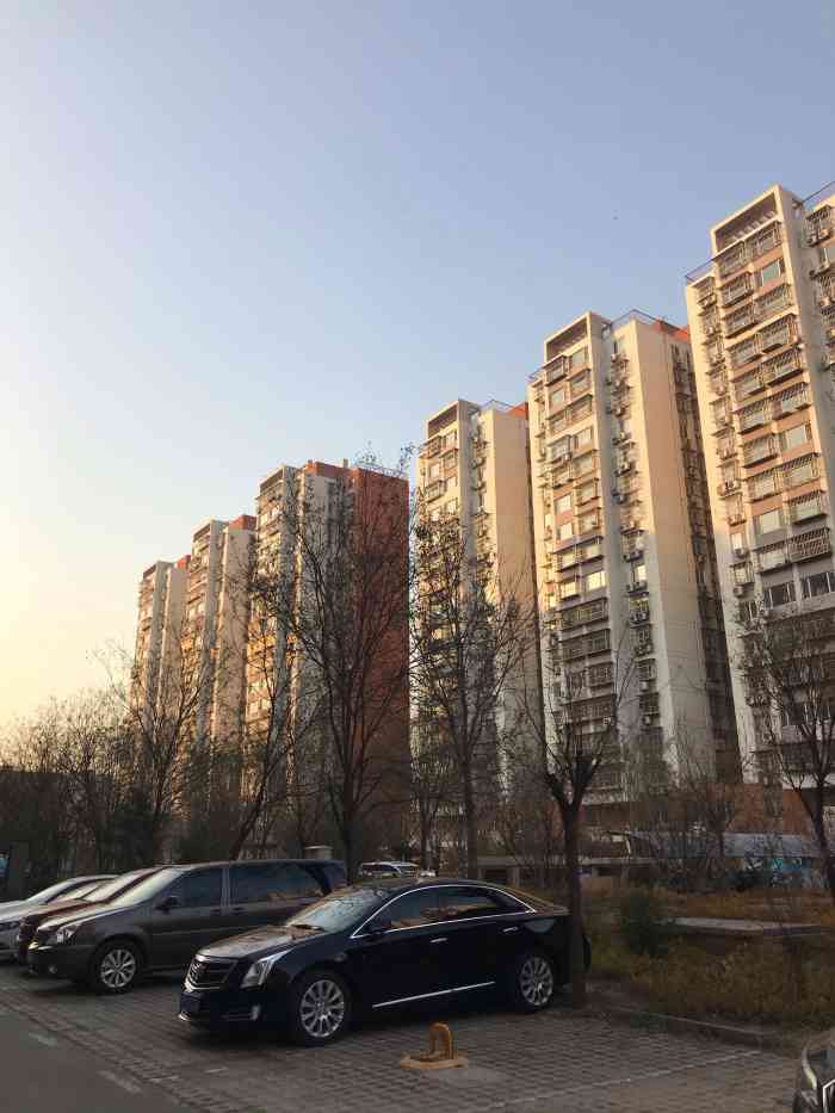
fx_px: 900
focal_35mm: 28
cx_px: 418
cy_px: 556
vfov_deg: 63.4
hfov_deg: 49.8
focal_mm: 3.99
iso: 20
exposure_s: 1/1114
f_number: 1.8
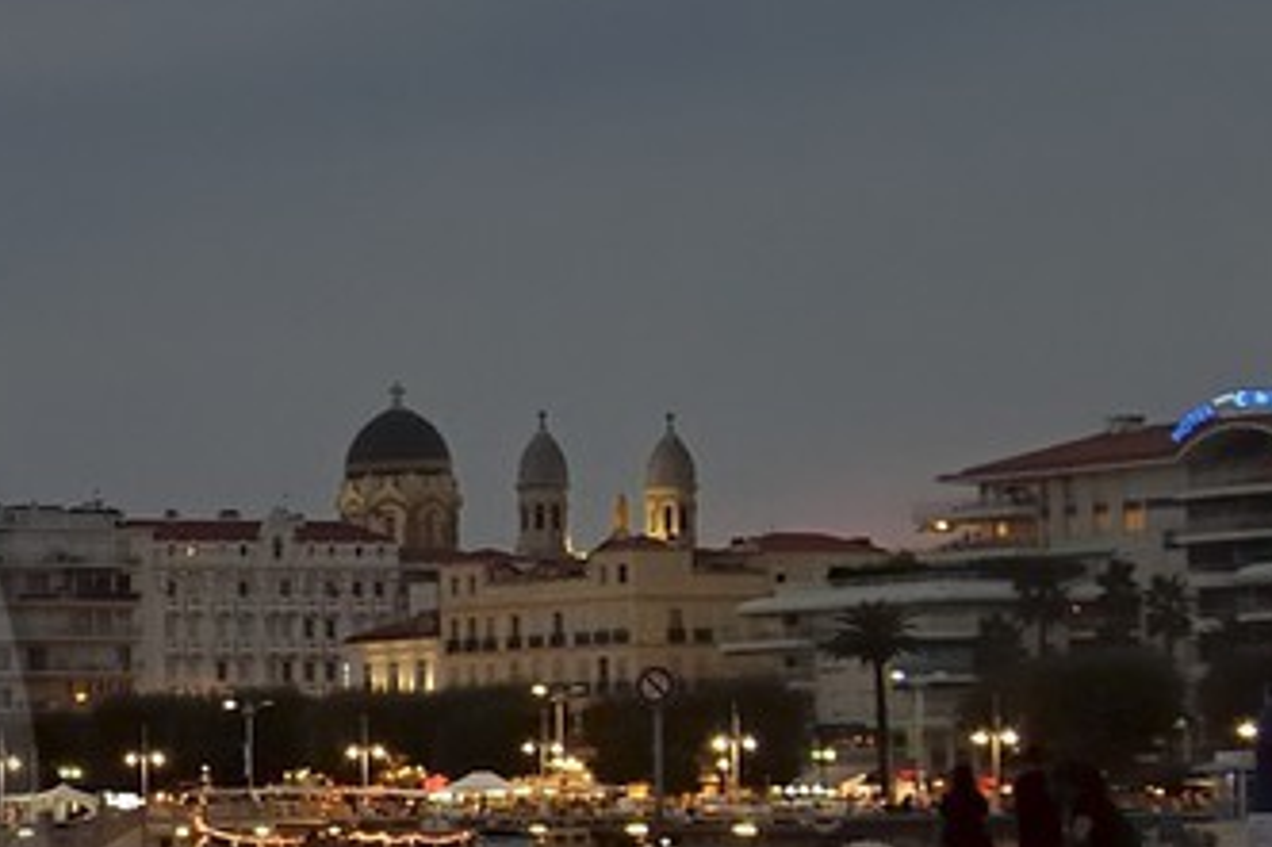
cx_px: -1525
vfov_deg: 10.0
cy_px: 1035
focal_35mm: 135
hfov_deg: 12.7
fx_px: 4767
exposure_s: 1/100
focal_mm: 28
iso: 1600
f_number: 6.3
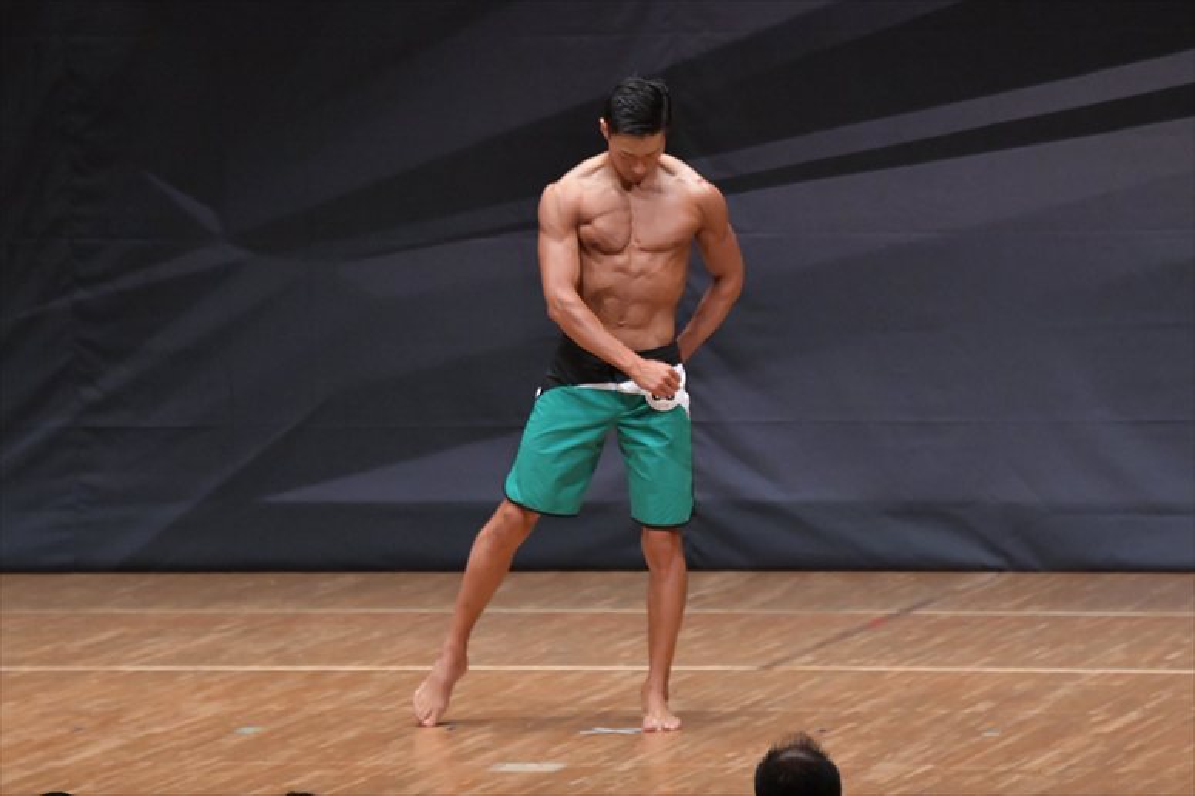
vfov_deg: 4.8
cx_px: 598
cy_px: 398
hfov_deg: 7.2
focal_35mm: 285
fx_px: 9456
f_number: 5.6
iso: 6400
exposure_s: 1/400
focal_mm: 190
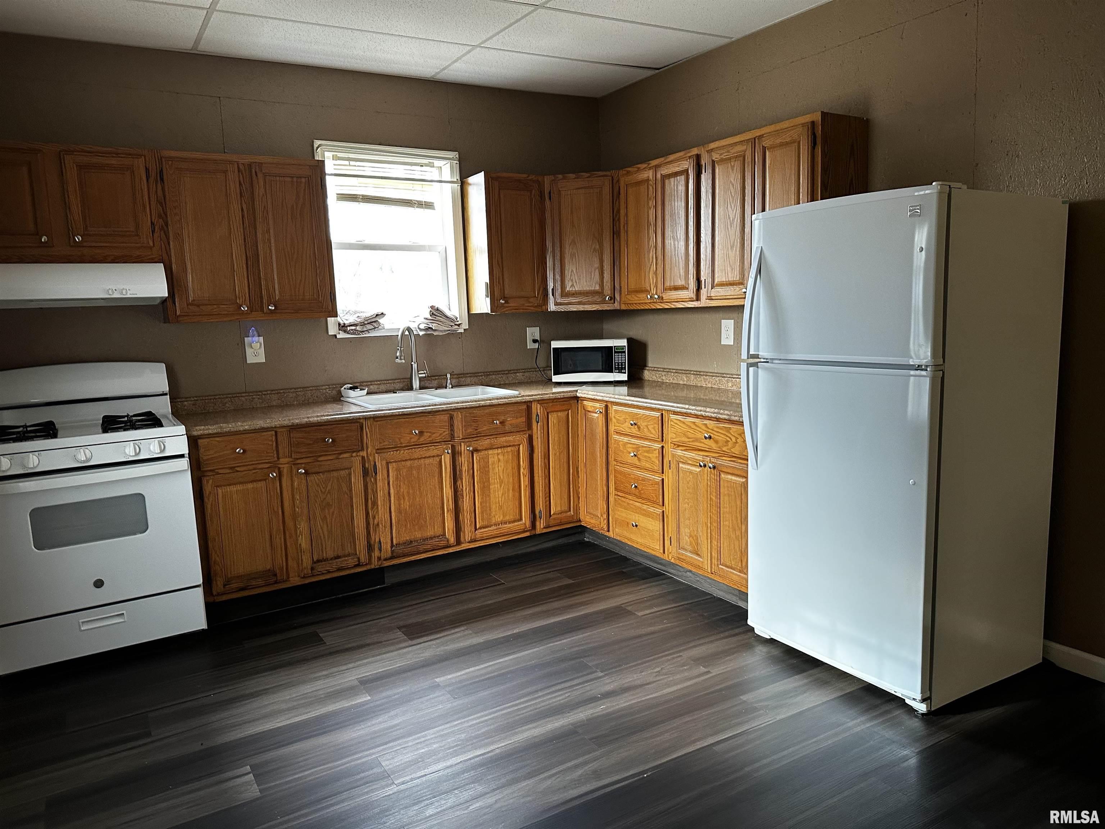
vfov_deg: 56.8
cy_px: 414
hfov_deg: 71.6
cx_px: 552
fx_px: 766
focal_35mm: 24
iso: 250
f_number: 1.78
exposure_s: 1/60
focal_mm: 6.86
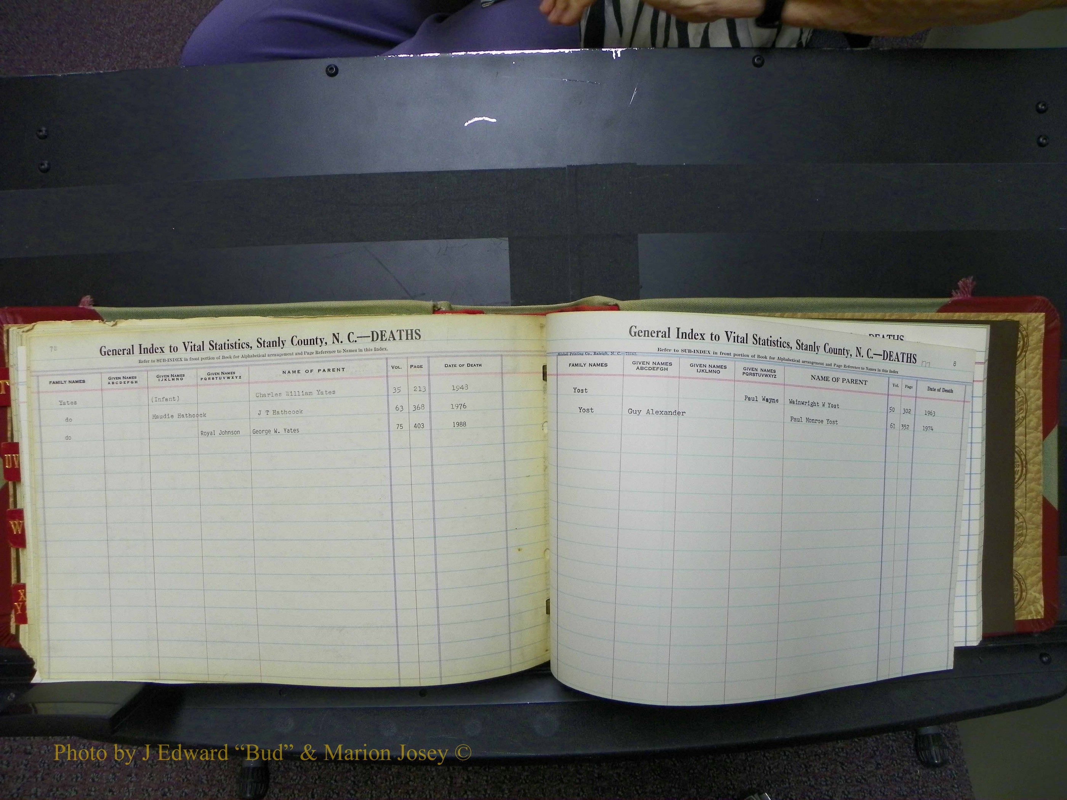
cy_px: 400
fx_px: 801
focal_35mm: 26
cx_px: 534
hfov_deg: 67.3
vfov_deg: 53.1
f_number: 2.8
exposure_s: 1/30
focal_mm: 4.6
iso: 125
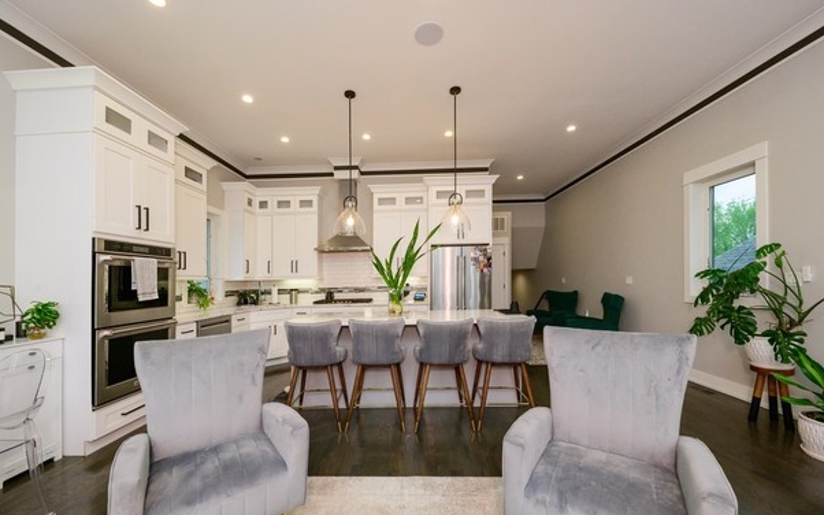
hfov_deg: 109.4
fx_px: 292
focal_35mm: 13
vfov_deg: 82.4
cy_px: 291
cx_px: 408
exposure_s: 1/100
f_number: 8
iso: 200
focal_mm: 12
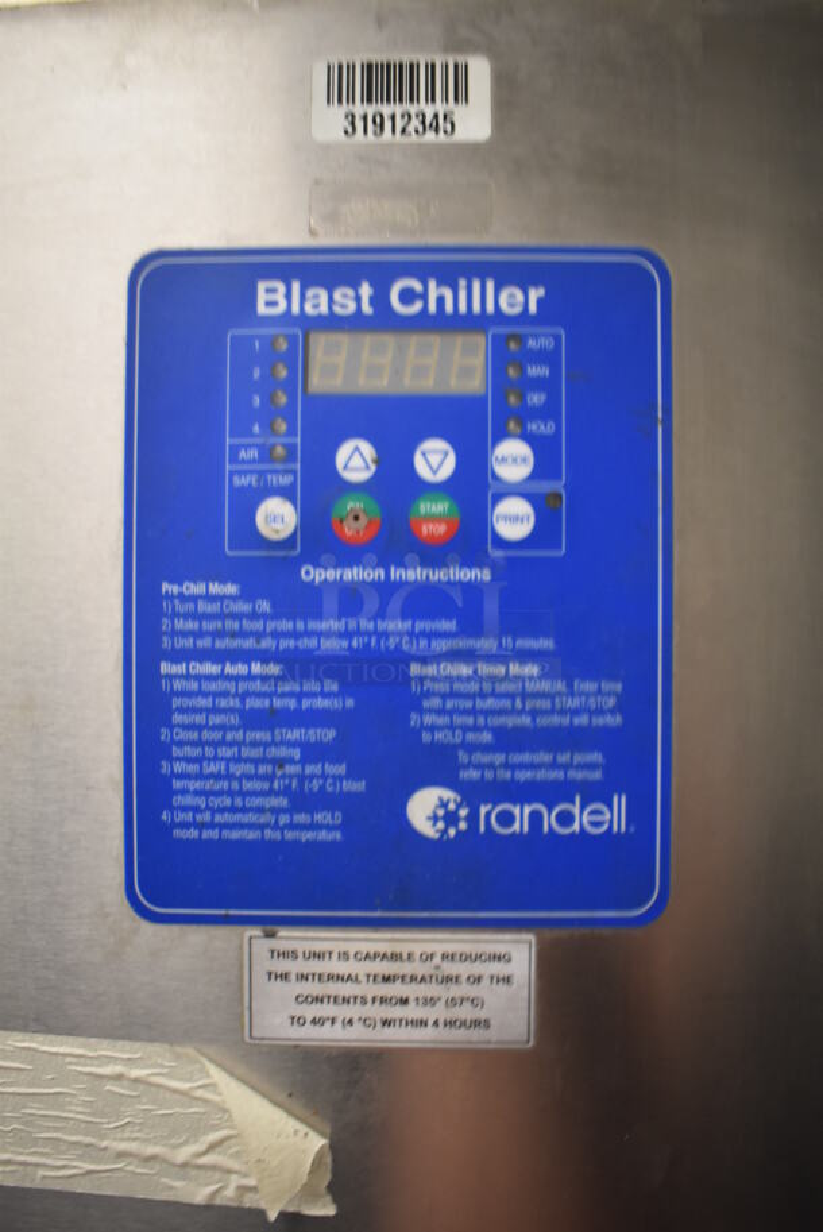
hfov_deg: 48.0
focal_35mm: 27
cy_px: 616
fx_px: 924
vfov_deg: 67.3
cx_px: 412
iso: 1000
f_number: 4
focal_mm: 18
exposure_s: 1/60
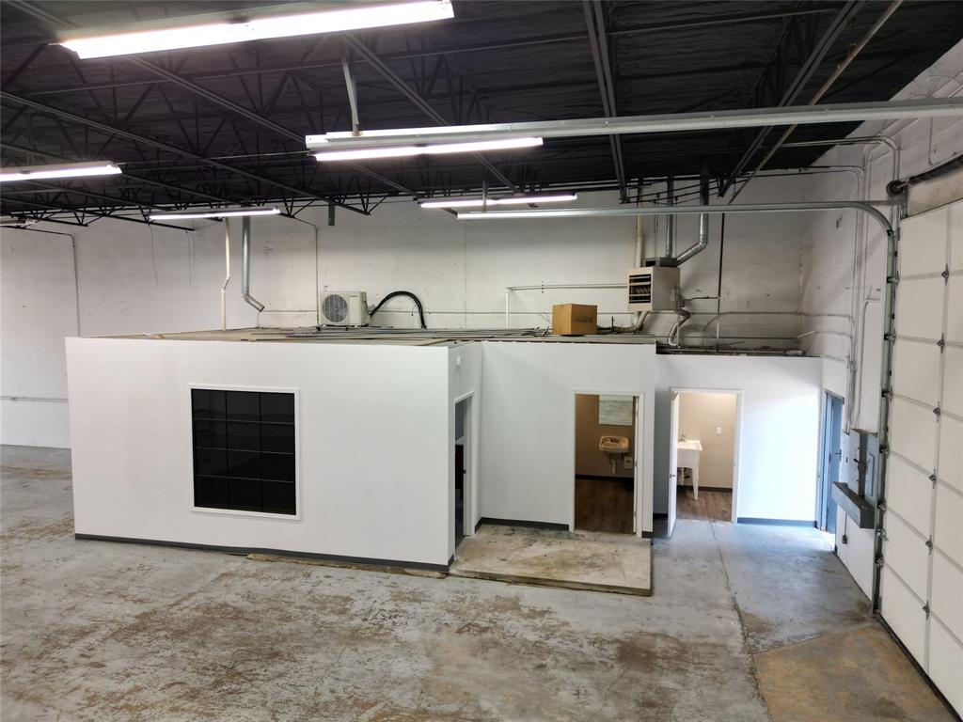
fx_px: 668
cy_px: 361
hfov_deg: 71.6
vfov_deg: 56.8
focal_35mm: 24
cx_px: 482
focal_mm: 6.72
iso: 110
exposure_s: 1/40
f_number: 1.7
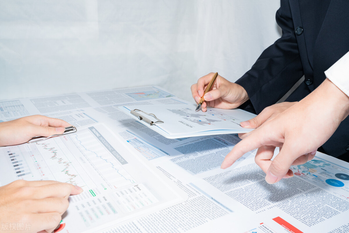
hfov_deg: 54.4
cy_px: 116
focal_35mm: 35
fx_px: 339
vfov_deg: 37.9
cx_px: 174
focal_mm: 35
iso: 160
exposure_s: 1/160
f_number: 13
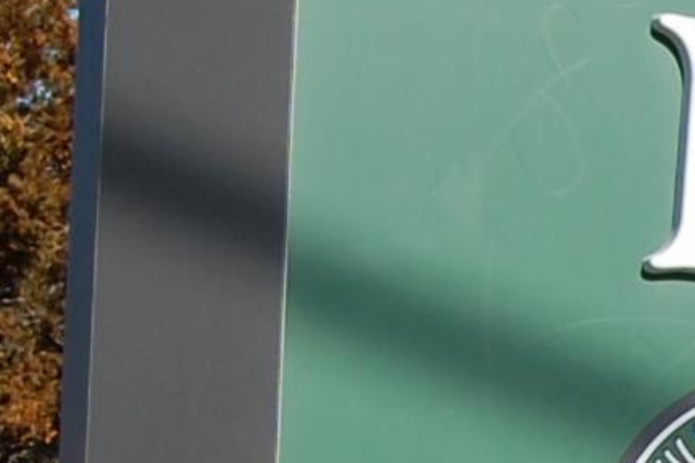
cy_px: 757
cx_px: 1548
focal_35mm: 272
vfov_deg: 5.0
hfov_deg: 7.2
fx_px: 5249
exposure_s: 1/400
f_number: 10
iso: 200
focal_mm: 26
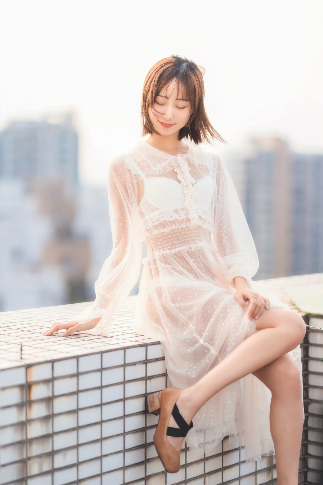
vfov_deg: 23.9
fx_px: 1144
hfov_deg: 16.1
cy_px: 242
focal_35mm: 85
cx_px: 162
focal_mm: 85
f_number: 1.4
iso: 64
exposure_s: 1/1000
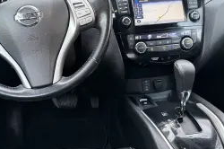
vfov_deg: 36.7
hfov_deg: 53.0
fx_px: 224
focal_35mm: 36
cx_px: 96
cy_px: 64
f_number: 1.78
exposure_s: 1/59
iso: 640
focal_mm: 6.76
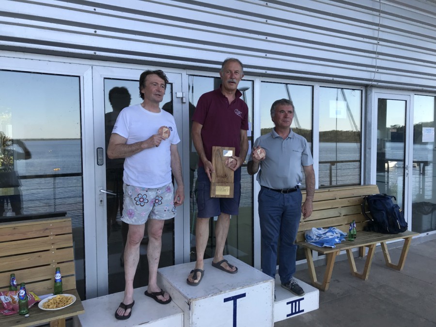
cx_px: 218
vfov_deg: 49.7
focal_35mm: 28
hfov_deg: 63.4
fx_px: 353
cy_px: 164
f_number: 1.8
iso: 20
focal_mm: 3.99
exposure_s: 1/371
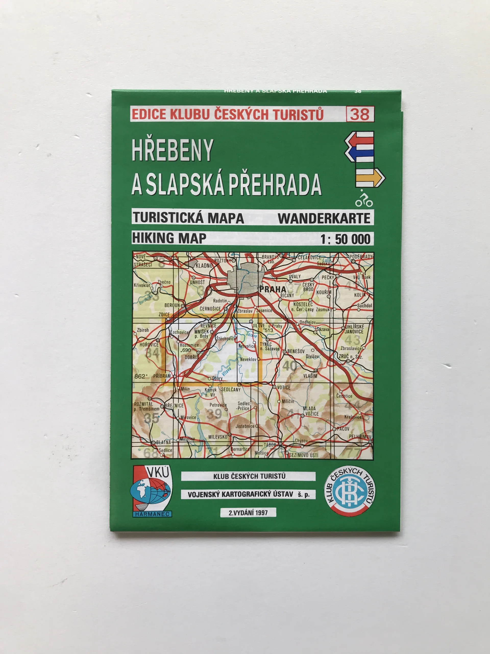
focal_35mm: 28
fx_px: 528
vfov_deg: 63.4
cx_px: 245
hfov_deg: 49.7
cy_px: 327
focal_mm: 3.99
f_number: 1.8
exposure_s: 1/133
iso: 20
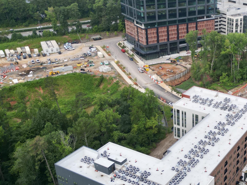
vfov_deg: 30.9
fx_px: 335
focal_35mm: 47
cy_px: 92
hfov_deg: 38.0
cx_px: 218
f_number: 1.7
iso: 130
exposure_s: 1/320
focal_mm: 6.72
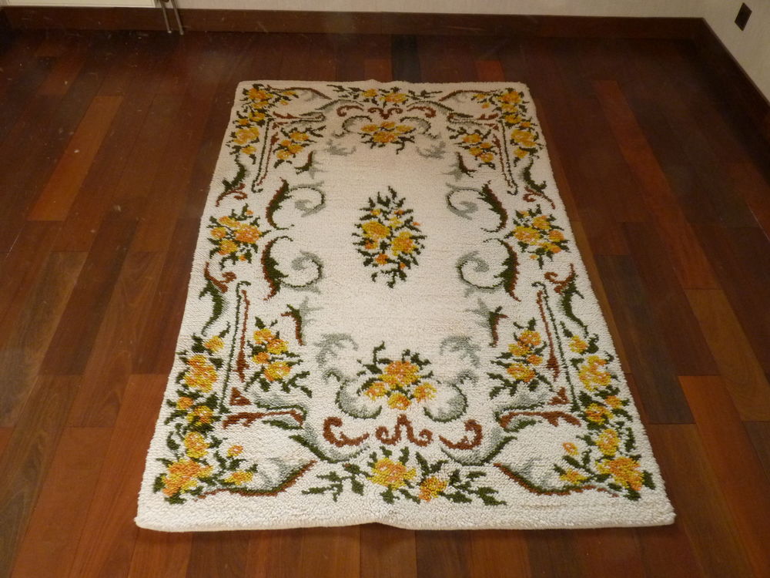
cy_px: 289
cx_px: 385
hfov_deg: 65.3
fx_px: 601
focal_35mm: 27
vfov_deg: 51.4
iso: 400
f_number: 5
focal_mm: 4.8
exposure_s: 1/30
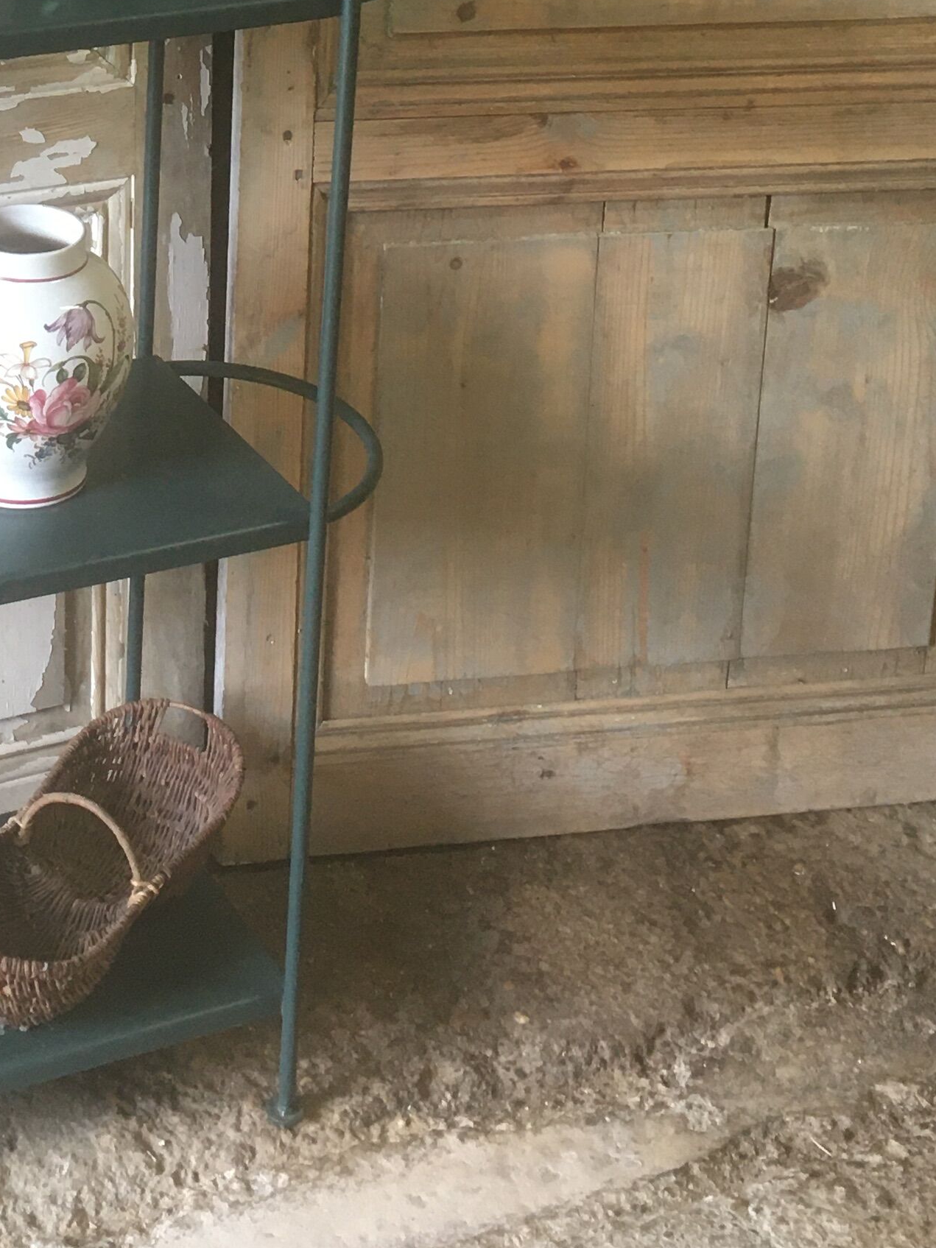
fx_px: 2488
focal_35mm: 69
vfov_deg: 26.2
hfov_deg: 20.7
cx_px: 24
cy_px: -81
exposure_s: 1/33
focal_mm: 4.15
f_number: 2.2
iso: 100
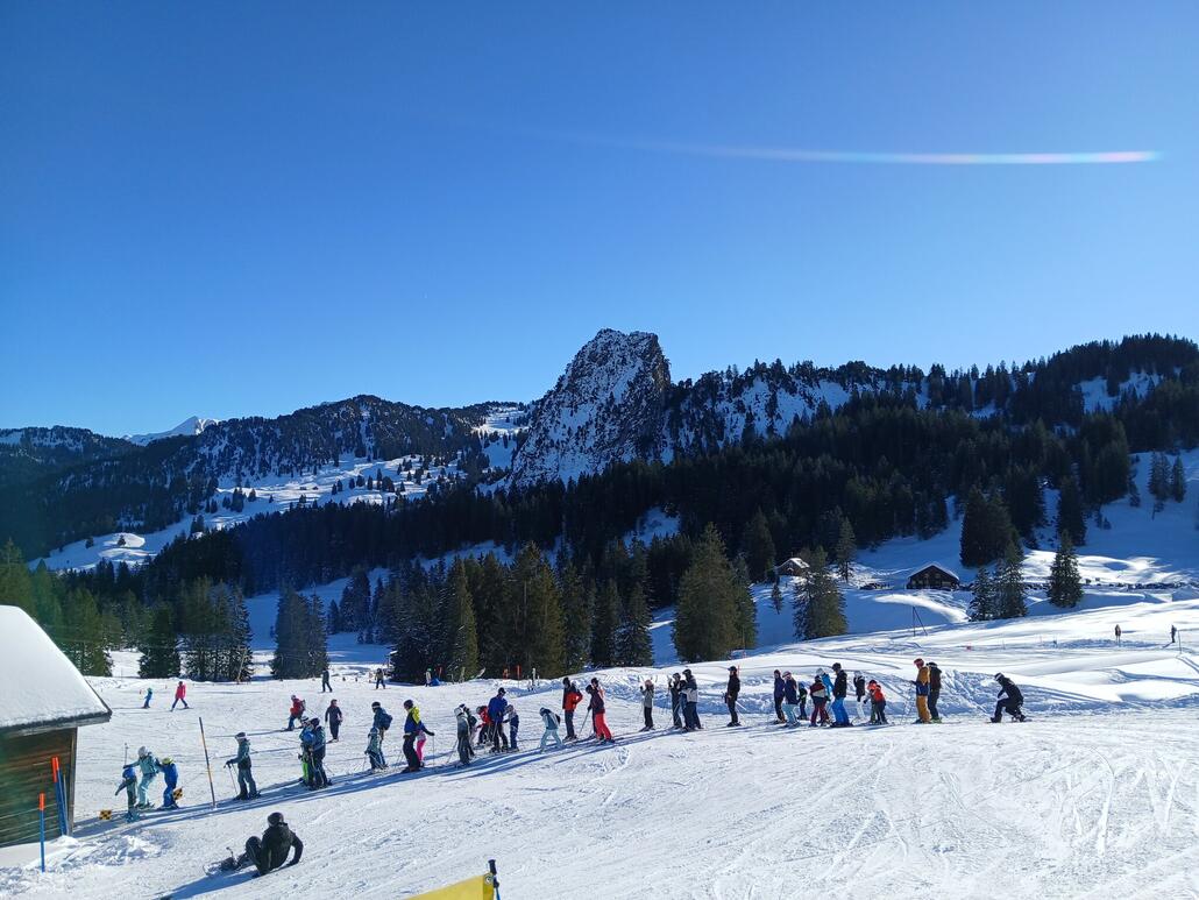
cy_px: 450
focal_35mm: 26
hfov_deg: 67.3
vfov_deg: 53.1
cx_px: 600
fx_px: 901
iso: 20
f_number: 1.8
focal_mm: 3.98
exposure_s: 1/910
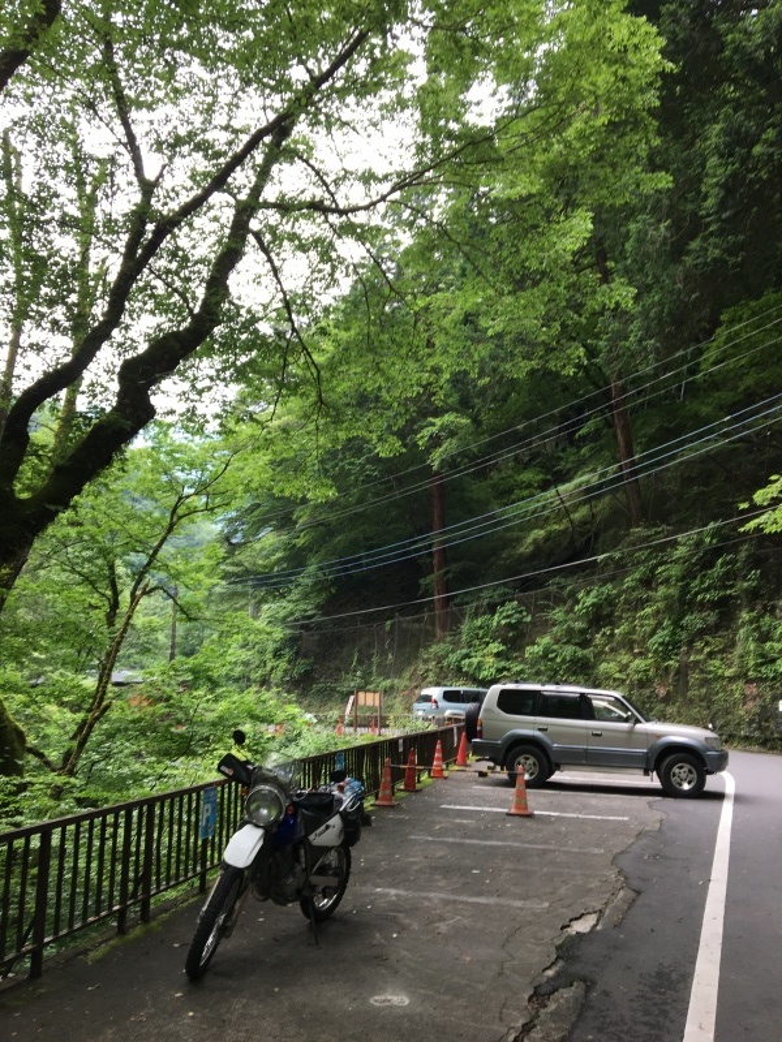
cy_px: 521
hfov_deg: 48.2
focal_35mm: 29
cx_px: 391
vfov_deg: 61.7
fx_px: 874
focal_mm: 4.15
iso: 25
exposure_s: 1/120
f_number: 2.2
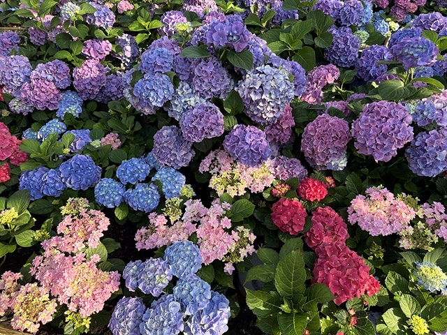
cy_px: 168
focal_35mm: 24
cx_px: 224
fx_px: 310
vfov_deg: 56.8
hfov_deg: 71.6
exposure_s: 1/708
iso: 100
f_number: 1.78
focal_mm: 6.76
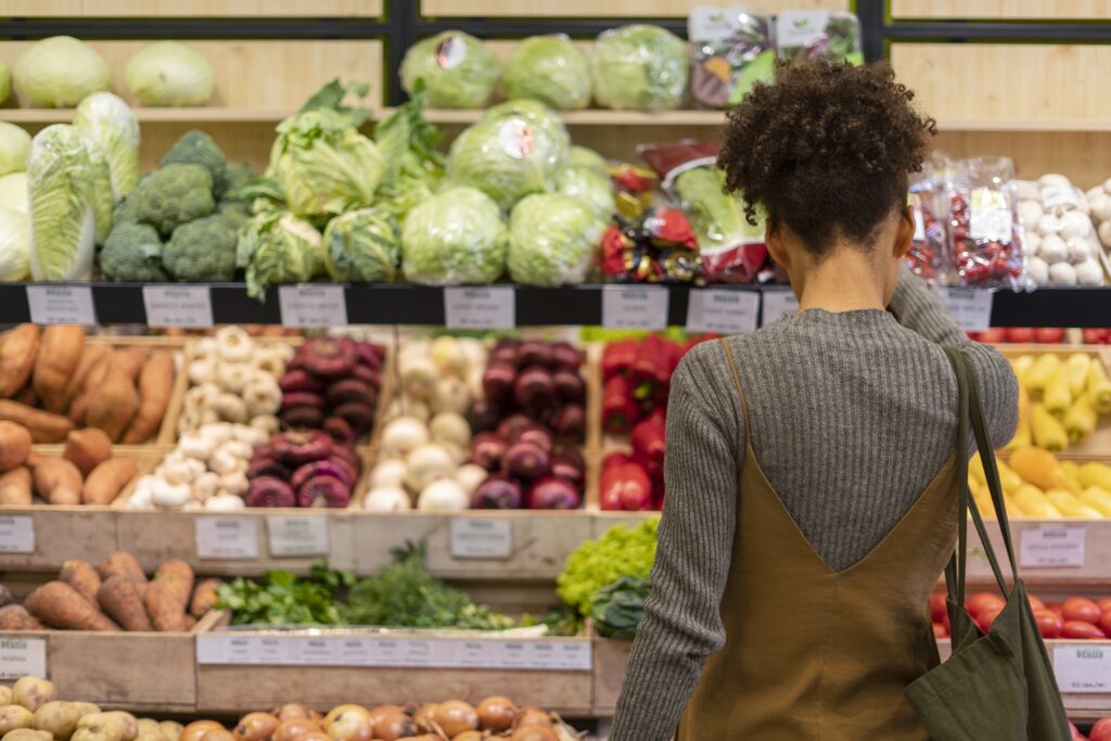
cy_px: 370
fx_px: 1543
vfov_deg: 27.0
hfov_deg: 39.6
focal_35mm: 50
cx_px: 556
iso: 320
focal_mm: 50
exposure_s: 1/500
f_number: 1.8
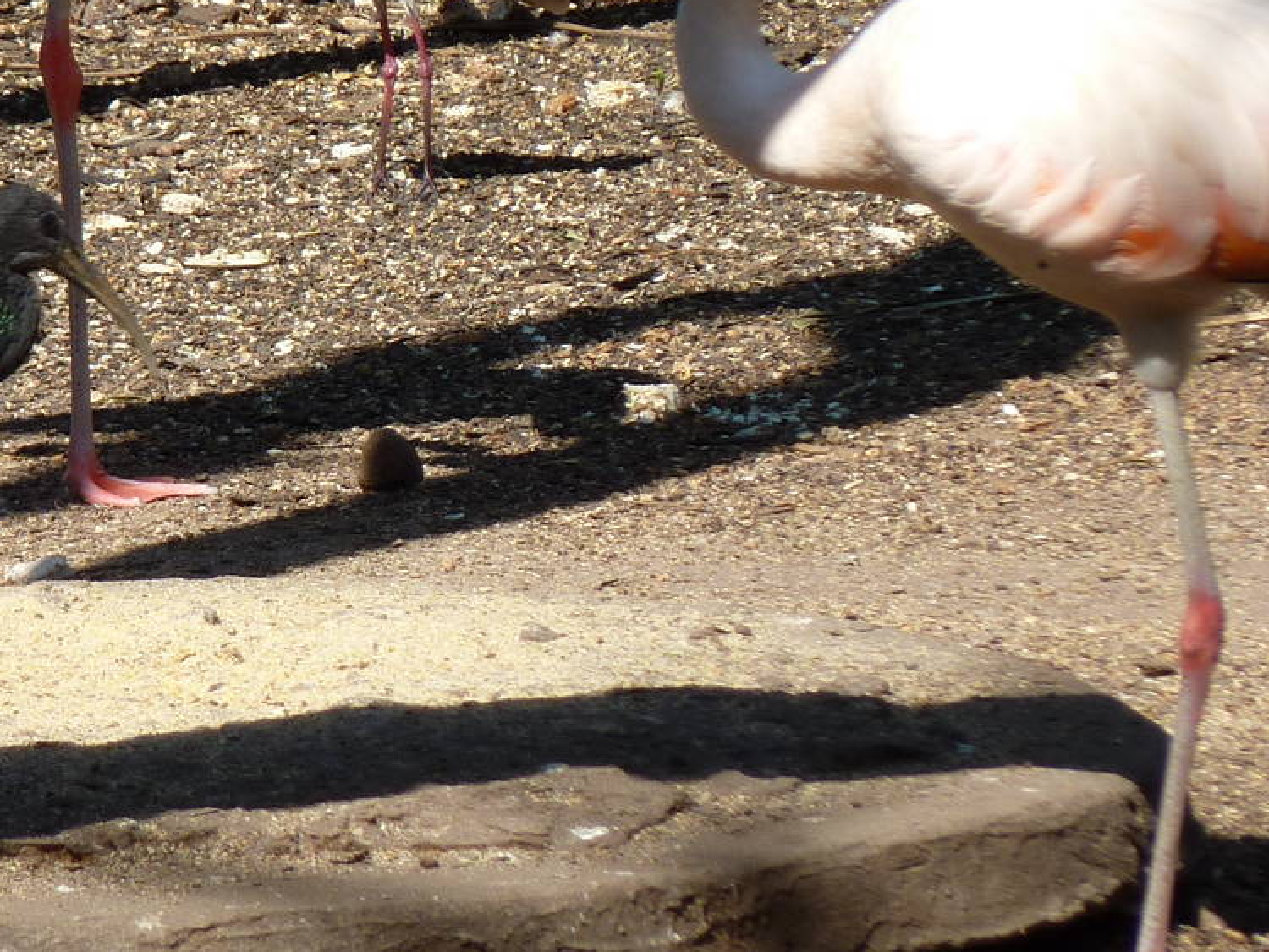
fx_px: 23469
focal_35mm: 640
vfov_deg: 2.3
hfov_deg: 3.1
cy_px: 480
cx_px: 54
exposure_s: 1/250
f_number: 4.9
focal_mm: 49.2
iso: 80
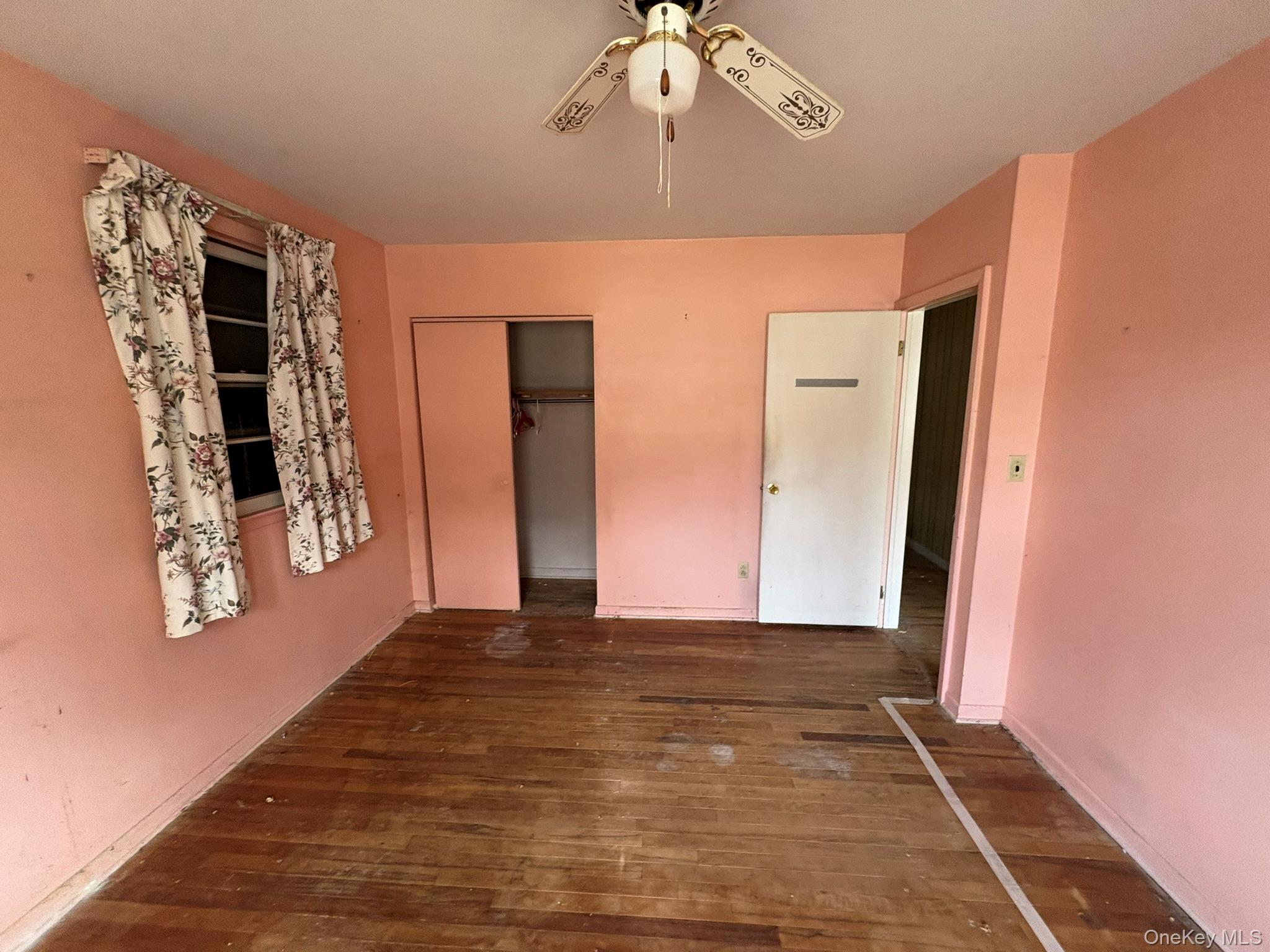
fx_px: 514
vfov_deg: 85.7
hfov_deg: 102.1
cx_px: 635
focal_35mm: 14
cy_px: 476
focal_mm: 2.22
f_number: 2.2
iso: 250
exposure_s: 1/67
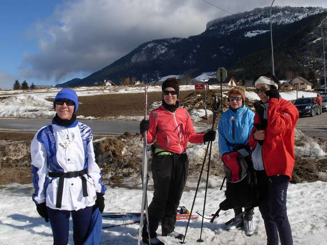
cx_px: 162
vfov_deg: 36.0
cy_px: 125
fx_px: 378
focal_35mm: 40
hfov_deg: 46.8
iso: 79
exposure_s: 1/1117
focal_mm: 6.3
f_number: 4.9
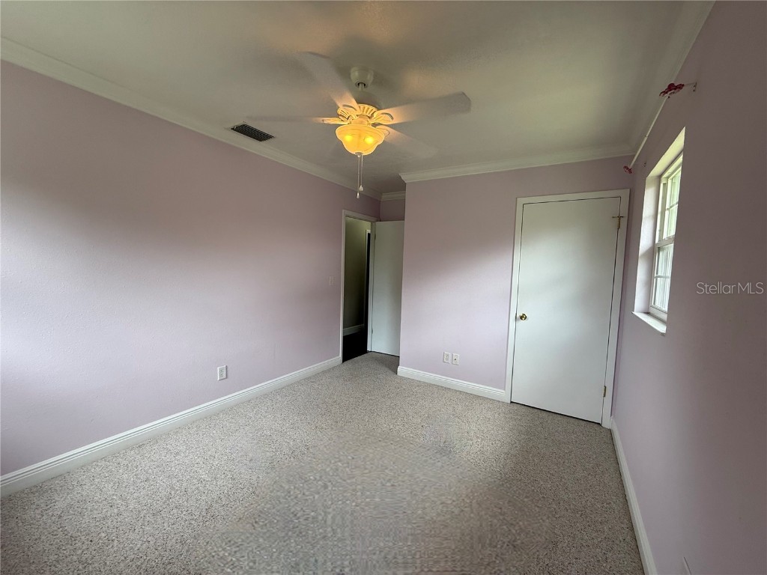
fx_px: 310
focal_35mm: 14
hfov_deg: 102.1
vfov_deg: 85.7
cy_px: 288
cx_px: 384
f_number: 2.2
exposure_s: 1/120
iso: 80
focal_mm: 2.22
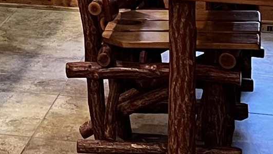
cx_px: -76
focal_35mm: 165
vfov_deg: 7.2
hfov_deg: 12.6
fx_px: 1195
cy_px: -87
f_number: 1.5
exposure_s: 1/60
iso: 320
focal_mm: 5.7
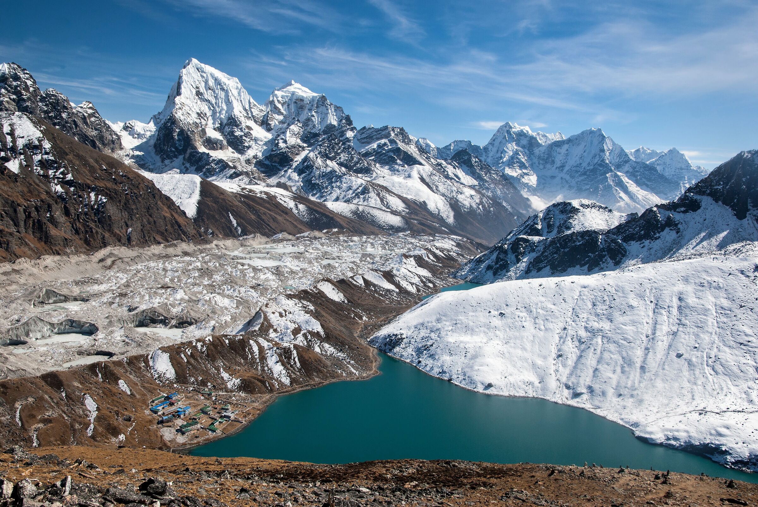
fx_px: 632
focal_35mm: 30
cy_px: 254
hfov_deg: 61.9
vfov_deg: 43.7
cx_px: 379
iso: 100
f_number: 7.1
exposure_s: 1/200
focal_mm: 20
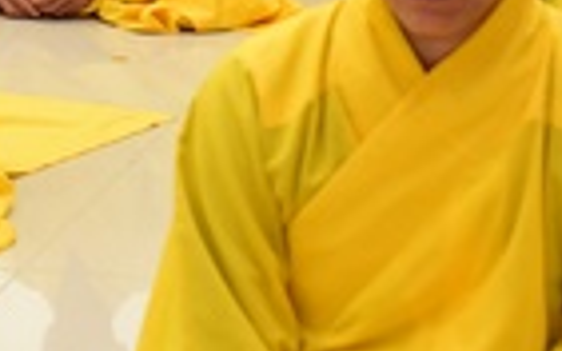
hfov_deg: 9.3
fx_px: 3445
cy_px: -219
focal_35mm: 225
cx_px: -28
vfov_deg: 5.8
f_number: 5
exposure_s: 1/80
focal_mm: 48
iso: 1600
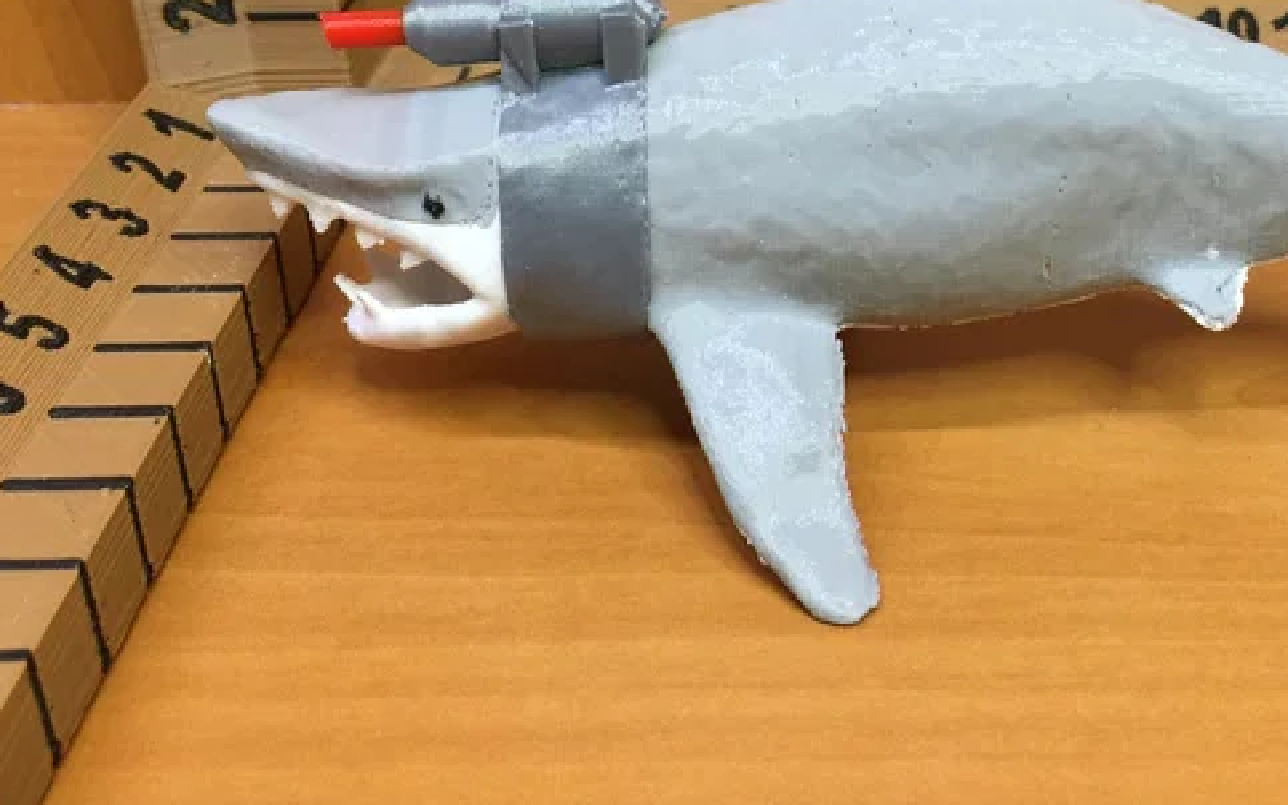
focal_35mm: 53
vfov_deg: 24.1
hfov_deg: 37.2
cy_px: 177
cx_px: 972
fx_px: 1861
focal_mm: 4.15
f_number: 2.2
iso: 40
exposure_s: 1/15
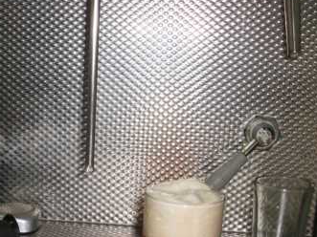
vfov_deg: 24.2
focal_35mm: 60
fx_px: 549
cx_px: 84
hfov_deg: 31.7
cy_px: 171
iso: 125
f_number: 2.9
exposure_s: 1/40
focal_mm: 5.7
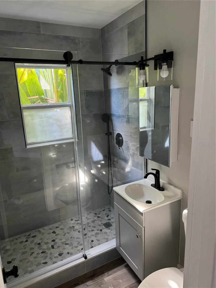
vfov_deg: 71.6
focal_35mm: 24
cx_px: 108
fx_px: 200
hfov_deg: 56.8
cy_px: 144
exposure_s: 1/60
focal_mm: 6.76
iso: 200
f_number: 1.78
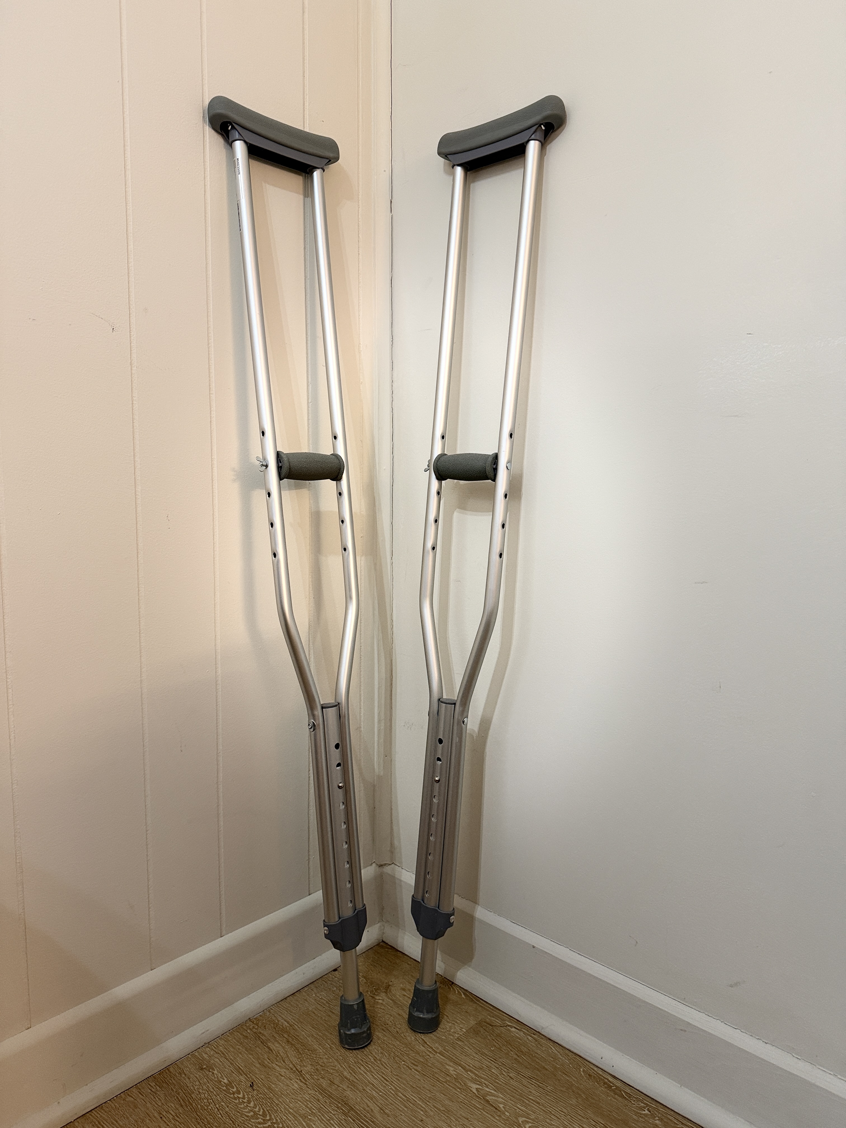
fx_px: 782
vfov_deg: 71.6
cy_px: 564
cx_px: 423
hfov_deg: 56.8
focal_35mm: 24
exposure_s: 1/60
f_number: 1.78
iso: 320
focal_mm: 6.76
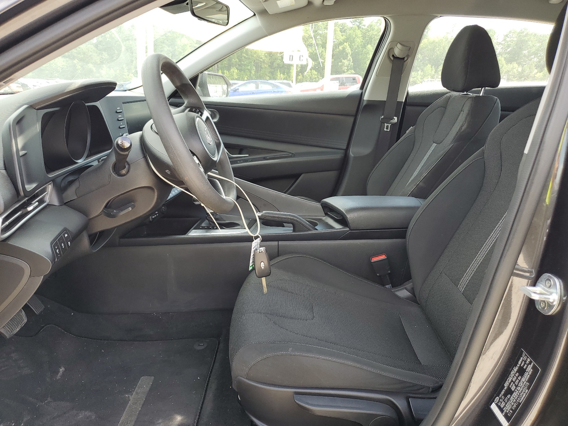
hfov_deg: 67.3
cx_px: 284
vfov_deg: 53.1
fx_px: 427
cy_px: 213
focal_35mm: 26
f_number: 1.5
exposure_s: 1/233
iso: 50
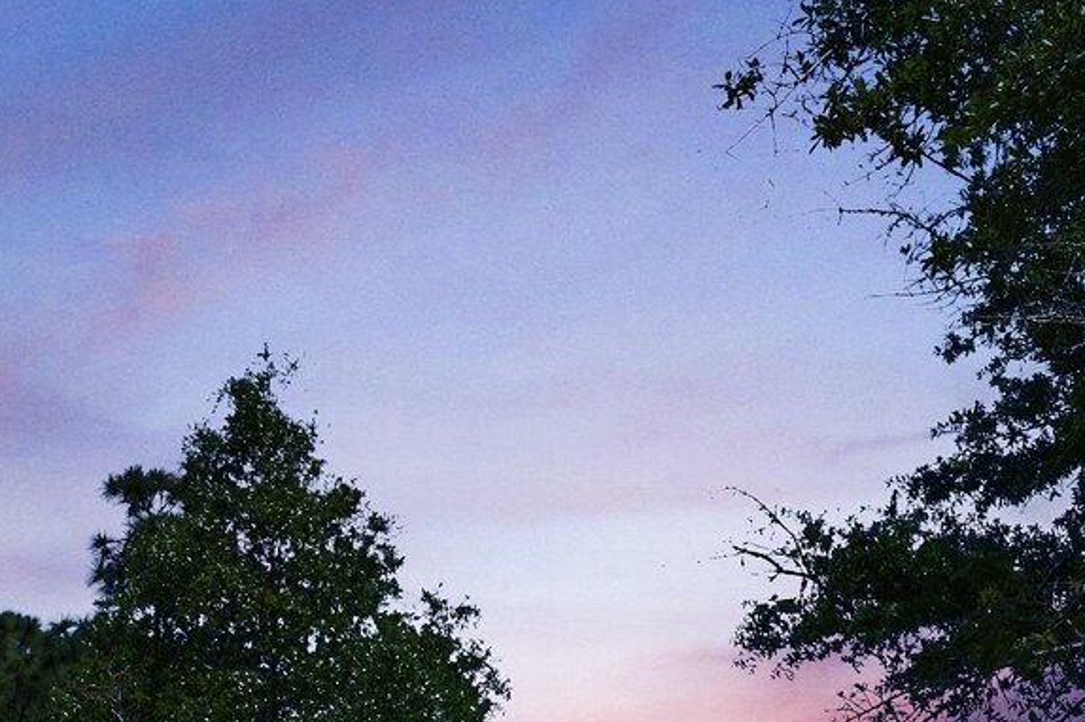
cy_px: 1242
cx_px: -603
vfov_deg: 11.9
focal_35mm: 107
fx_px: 3223
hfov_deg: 17.0
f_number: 7.1
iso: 400
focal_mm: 30
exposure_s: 1/3200
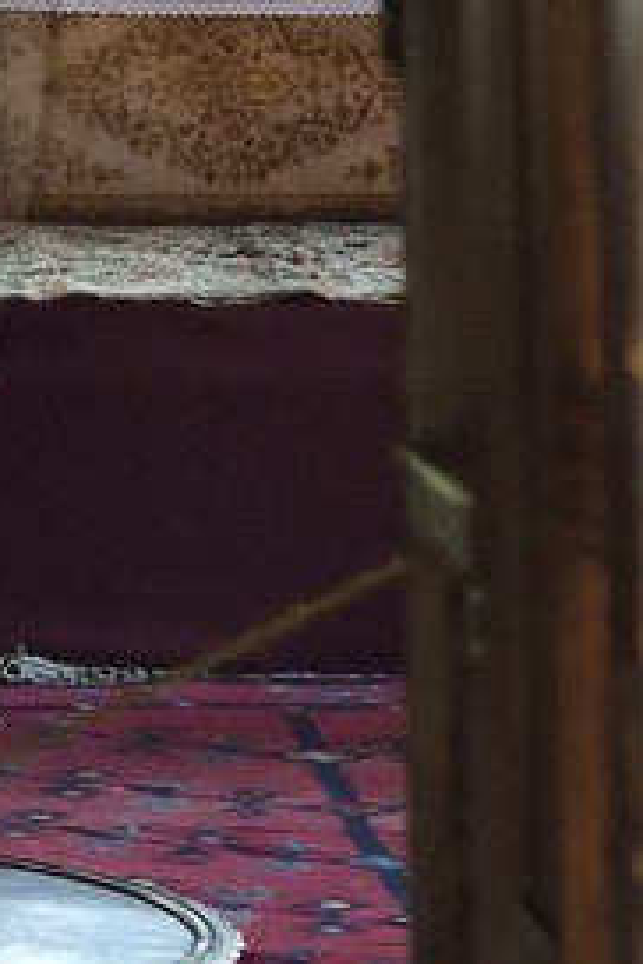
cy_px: 0
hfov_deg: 4.2
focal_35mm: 322
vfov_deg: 6.4
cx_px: -1046
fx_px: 8626
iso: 1600
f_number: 4.5
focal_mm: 55
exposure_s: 1/50
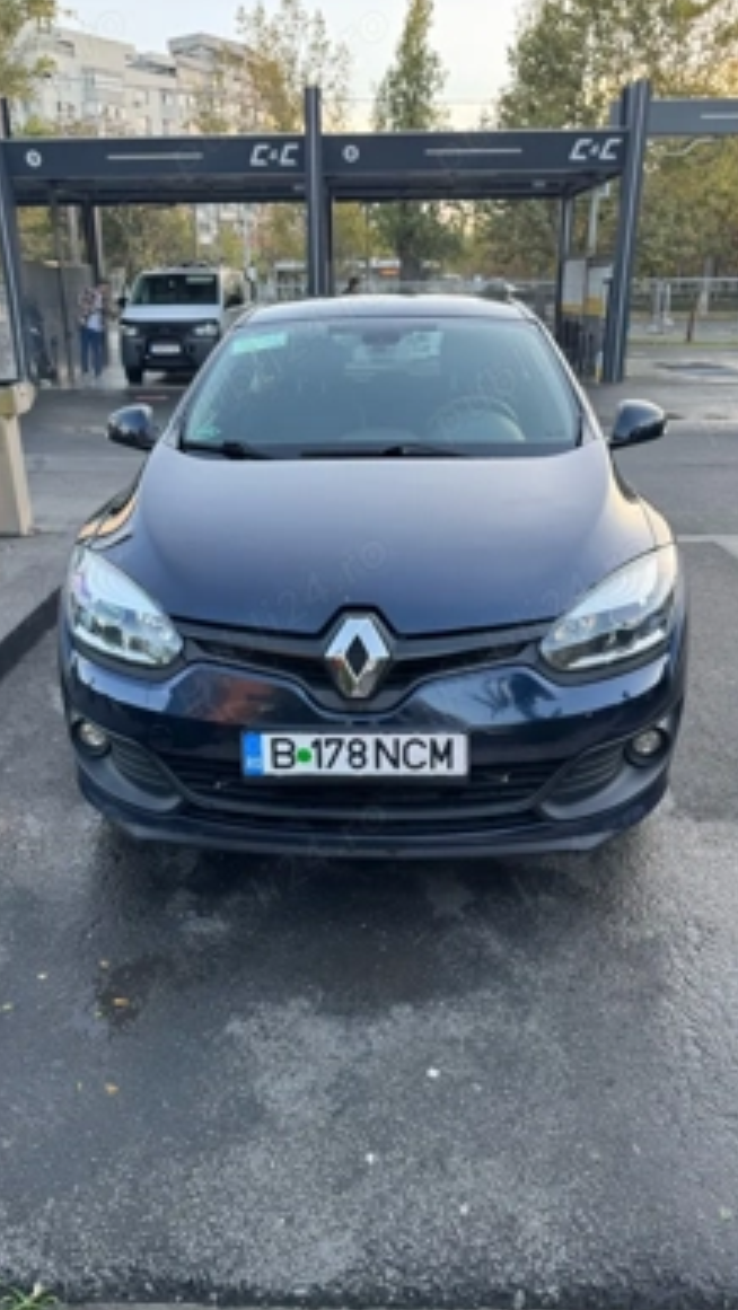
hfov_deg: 42.9
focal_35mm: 27
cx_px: 345
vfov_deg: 69.8
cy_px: 660
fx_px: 938
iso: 64
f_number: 1.78
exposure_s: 1/121
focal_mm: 6.76
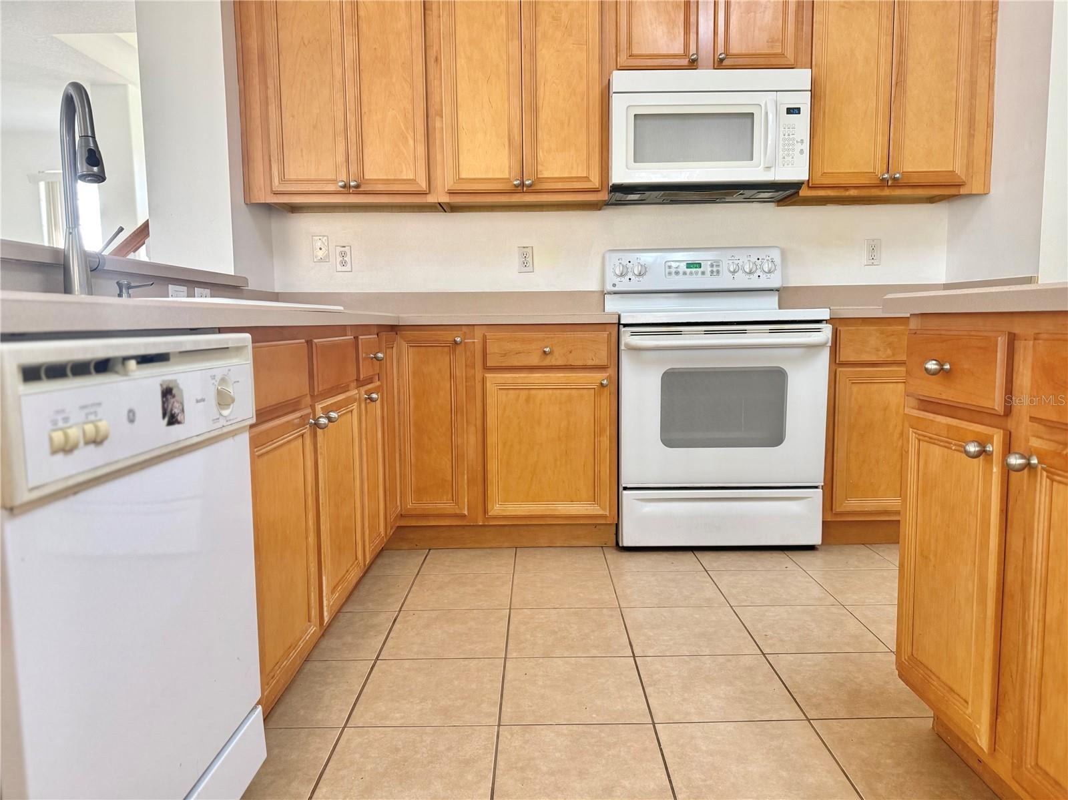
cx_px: 534
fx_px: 740
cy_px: 400
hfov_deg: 71.6
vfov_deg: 56.8
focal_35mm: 24
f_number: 1.78
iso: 200
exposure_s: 1/120
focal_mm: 6.76
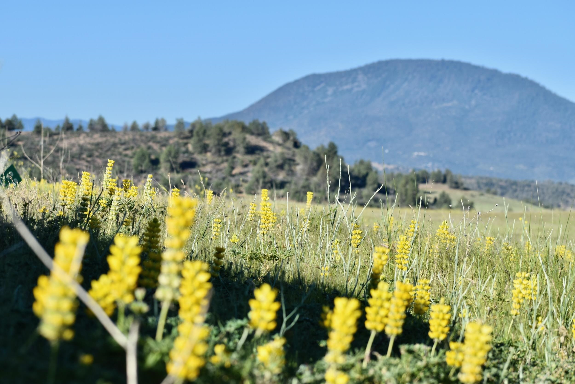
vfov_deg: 9.9
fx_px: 2205
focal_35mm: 138
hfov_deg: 14.9
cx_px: 288
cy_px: 192
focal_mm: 92
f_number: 8
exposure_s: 1/500
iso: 160
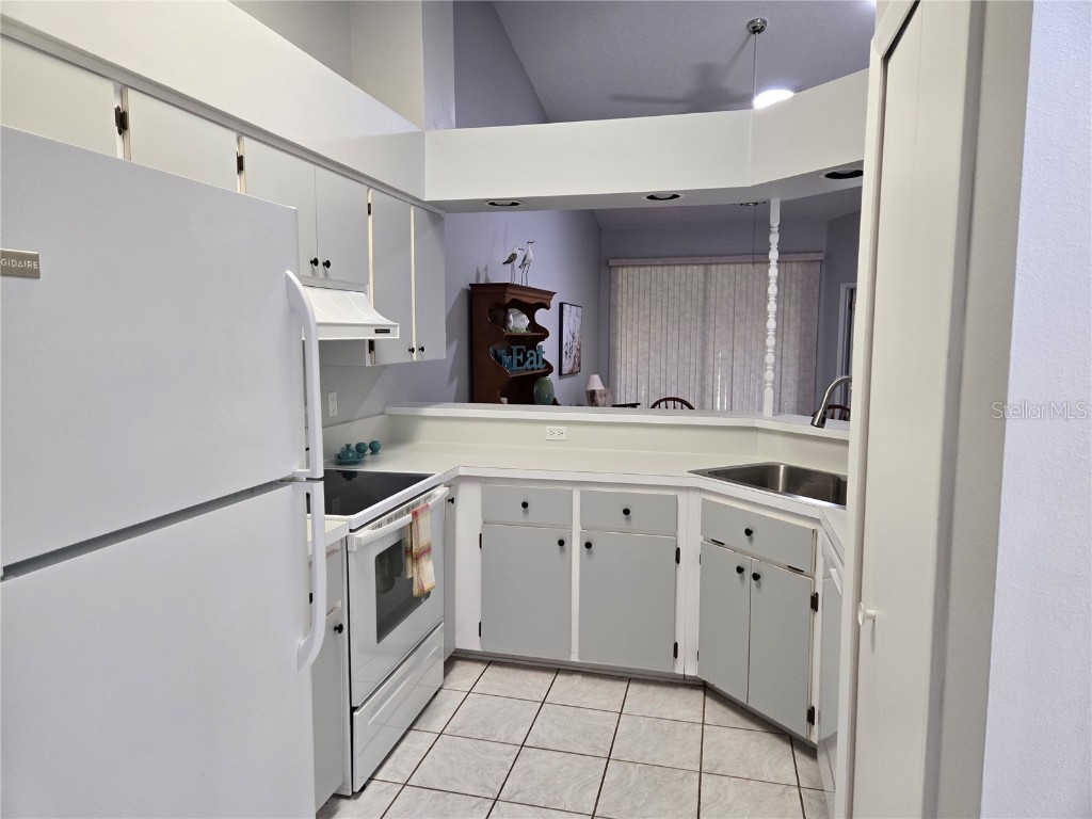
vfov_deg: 58.9
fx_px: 726
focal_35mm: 23
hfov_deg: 73.9
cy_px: 410
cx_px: 546
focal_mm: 5.4
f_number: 1.8
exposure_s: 1/120
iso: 200
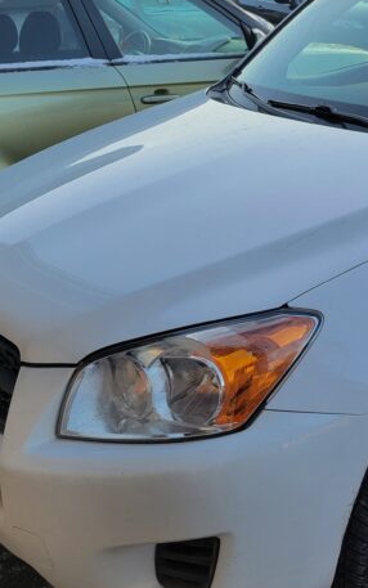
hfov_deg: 24.6
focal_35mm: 48
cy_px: 262
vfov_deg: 41.8
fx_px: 770
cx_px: 430
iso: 40
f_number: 1.8
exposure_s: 1/174
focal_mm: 5.4
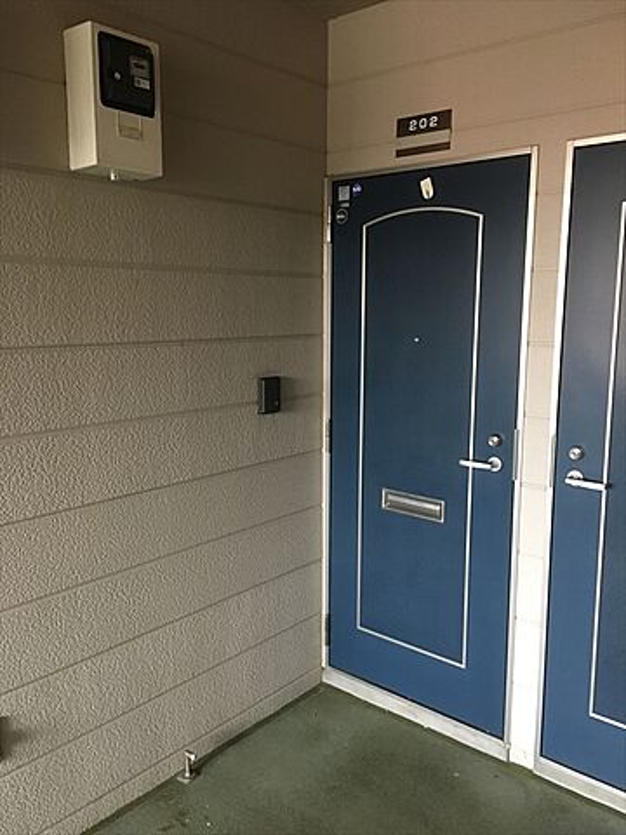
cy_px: 418
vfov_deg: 61.7
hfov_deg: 48.2
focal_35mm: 29
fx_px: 699
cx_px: 313
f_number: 2.2
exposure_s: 1/24
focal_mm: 4.15
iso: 200
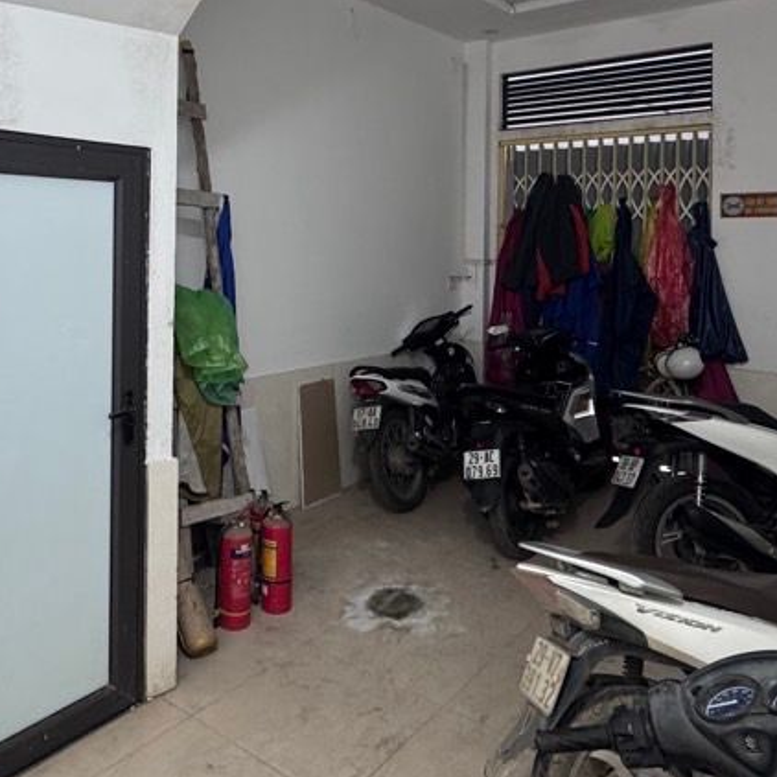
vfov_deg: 52.5
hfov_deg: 53.5
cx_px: 295
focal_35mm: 30
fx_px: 762
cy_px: 234
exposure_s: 1/50
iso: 400
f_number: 2.2
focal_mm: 2.22
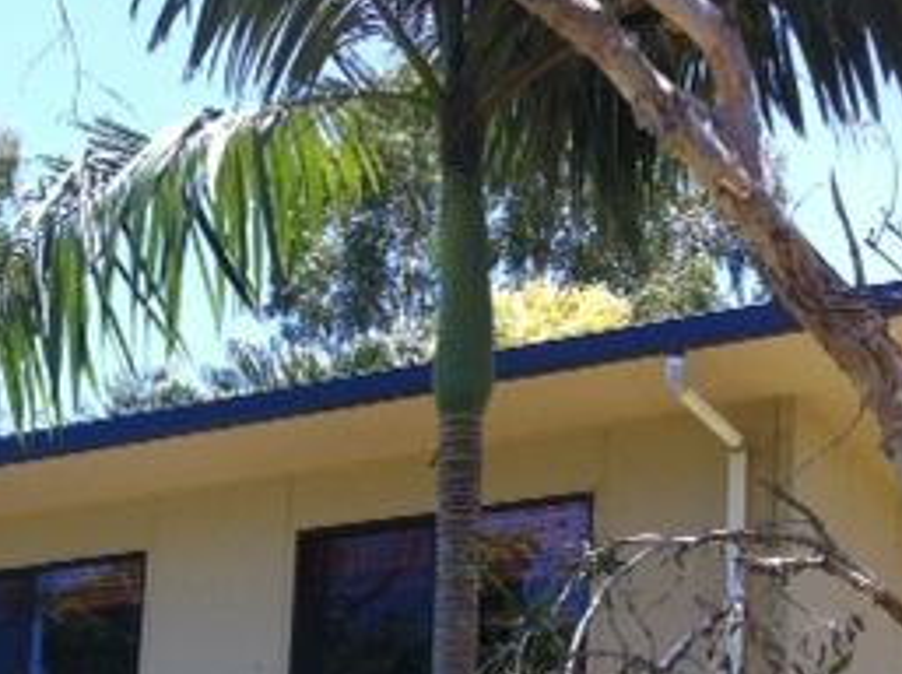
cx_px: -14
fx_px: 2264
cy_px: 797
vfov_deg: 16.3
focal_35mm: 87
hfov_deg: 21.7
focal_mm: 3.85
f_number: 2.8
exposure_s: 1/351
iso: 80
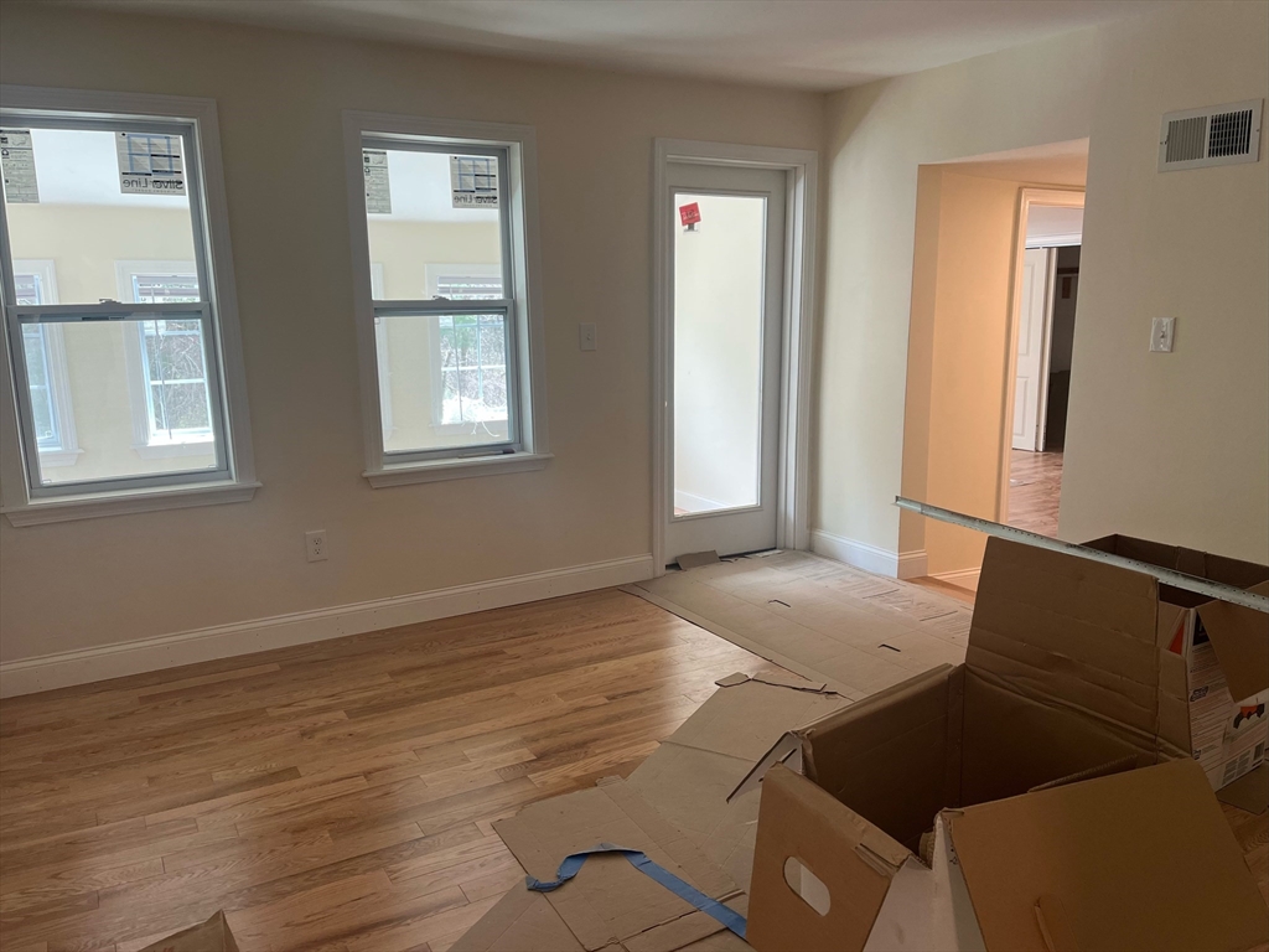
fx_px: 953
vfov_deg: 53.1
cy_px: 476
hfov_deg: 67.3
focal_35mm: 26
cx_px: 634
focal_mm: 5.1
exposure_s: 1/120
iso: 80
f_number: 1.6
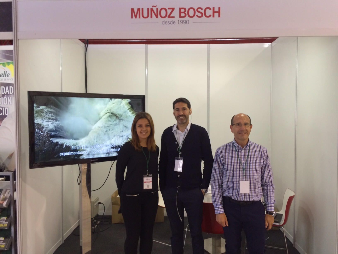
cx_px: 169
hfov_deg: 61.7
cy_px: 127
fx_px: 283
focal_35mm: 29
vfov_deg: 48.2
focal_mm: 4.15
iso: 125
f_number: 2.2
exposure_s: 1/33
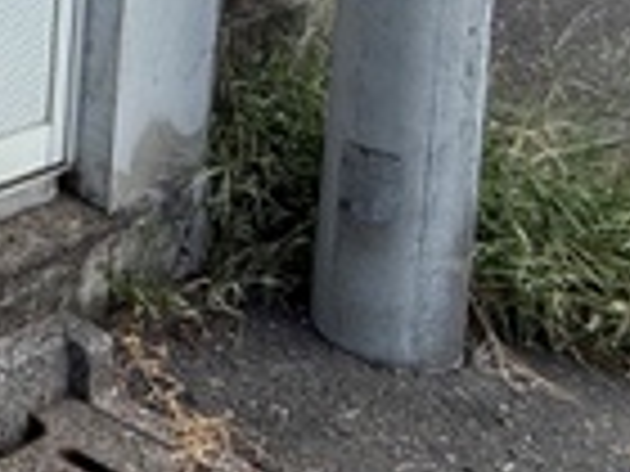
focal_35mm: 70
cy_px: -321
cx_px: -540
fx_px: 1274
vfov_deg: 17.8
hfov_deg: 19.6
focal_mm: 2.22
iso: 50
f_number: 2.2
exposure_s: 1/1259
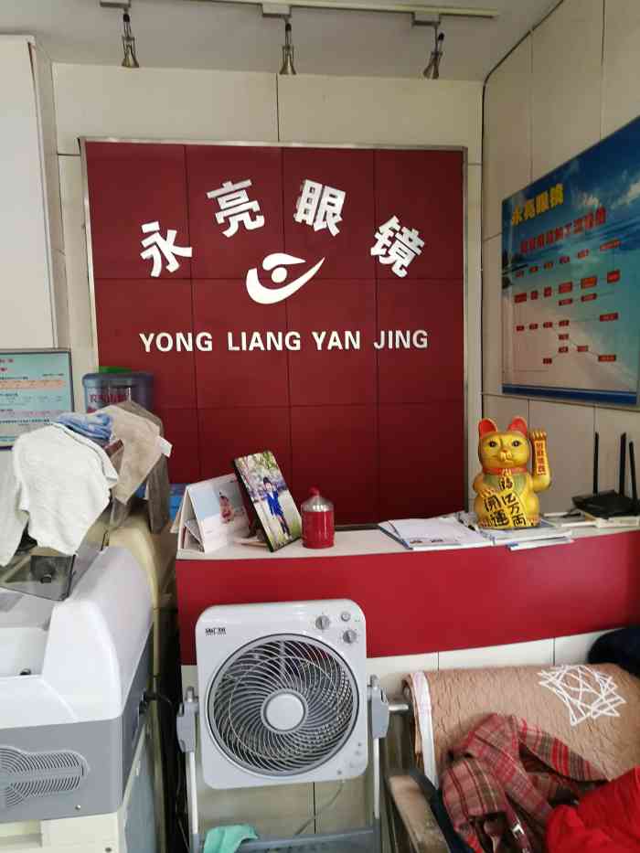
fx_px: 665
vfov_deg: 65.3
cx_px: 320
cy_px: 426
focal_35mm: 27
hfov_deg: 51.4
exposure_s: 1/50
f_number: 1.8
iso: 160
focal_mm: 3.95
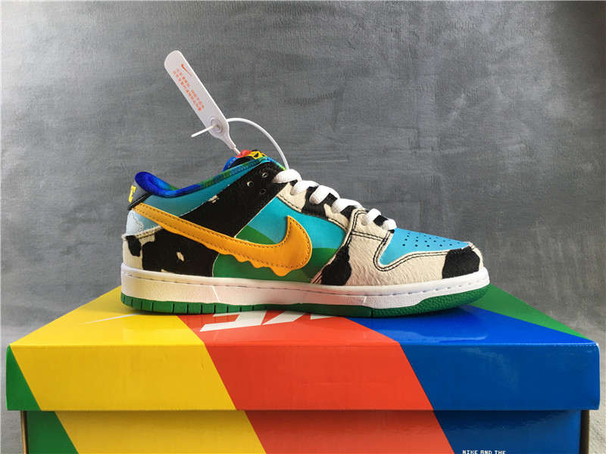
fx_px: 508
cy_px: 227
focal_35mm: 29
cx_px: 303
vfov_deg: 48.2
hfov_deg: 61.7
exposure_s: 1/33
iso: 25
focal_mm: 4.15
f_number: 2.2
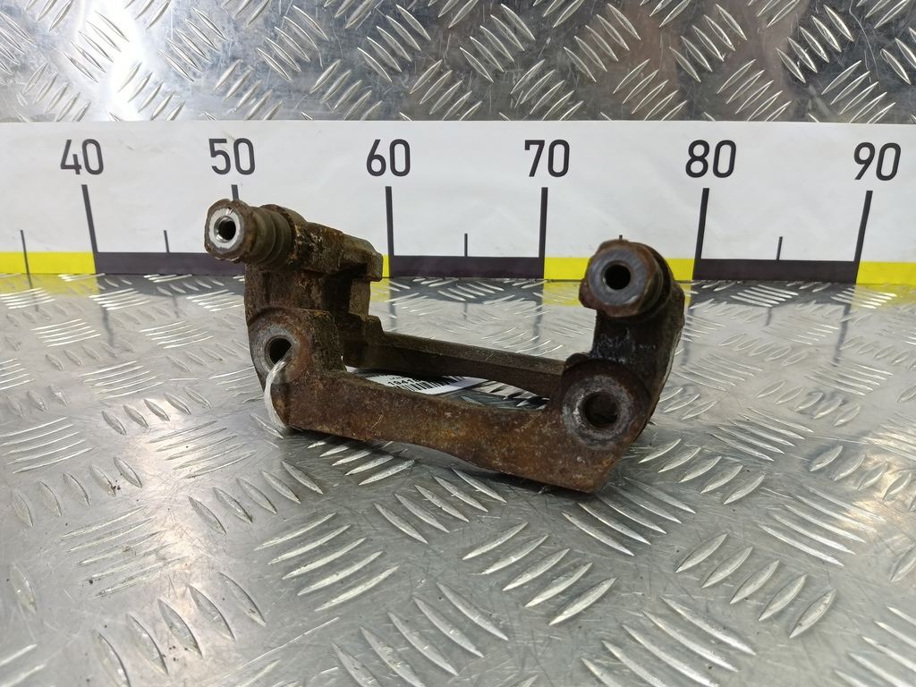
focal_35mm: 23
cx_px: 458
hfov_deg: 73.9
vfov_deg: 58.9
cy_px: 344
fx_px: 609
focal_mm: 4.11
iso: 172
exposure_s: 1/50
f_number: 1.6
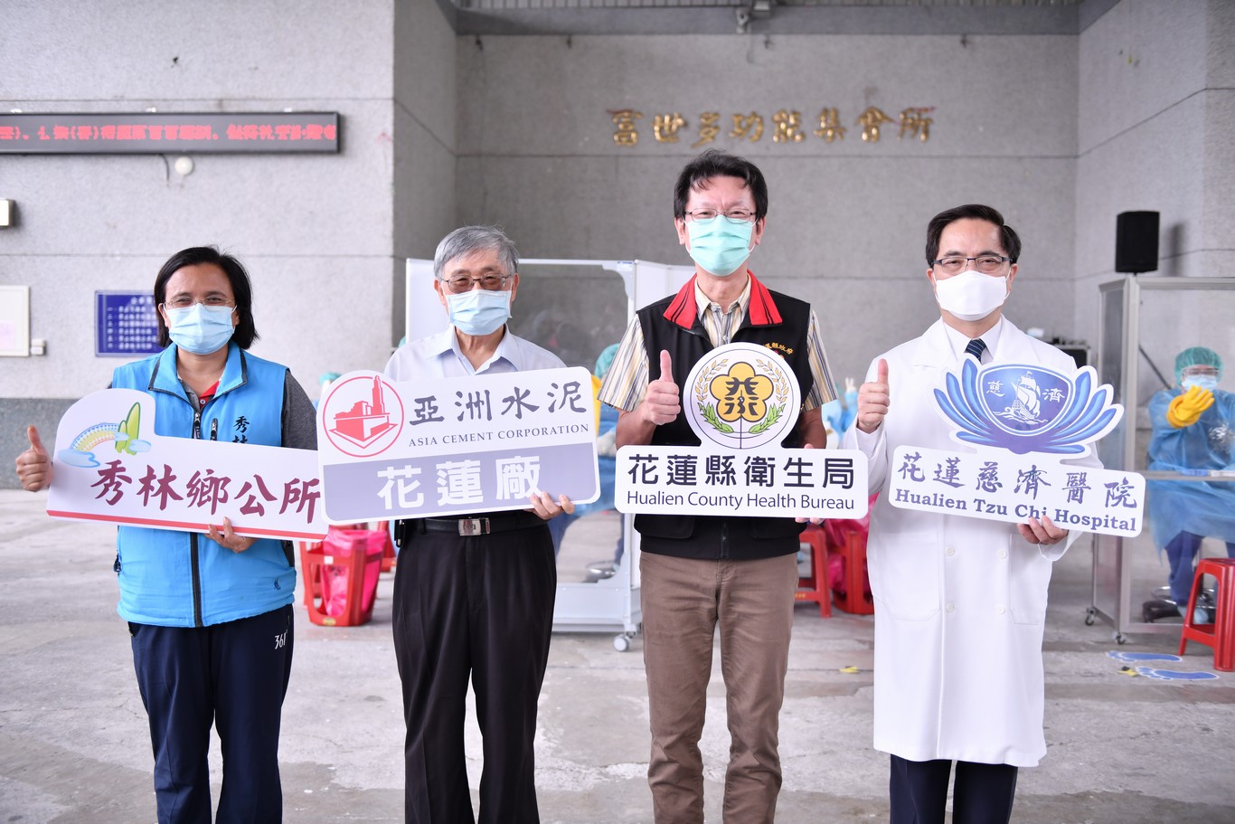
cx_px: 618
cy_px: 412
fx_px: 1201
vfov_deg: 37.9
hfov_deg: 54.4
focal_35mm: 35
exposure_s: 1/1000
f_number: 2.8
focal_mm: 35
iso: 400
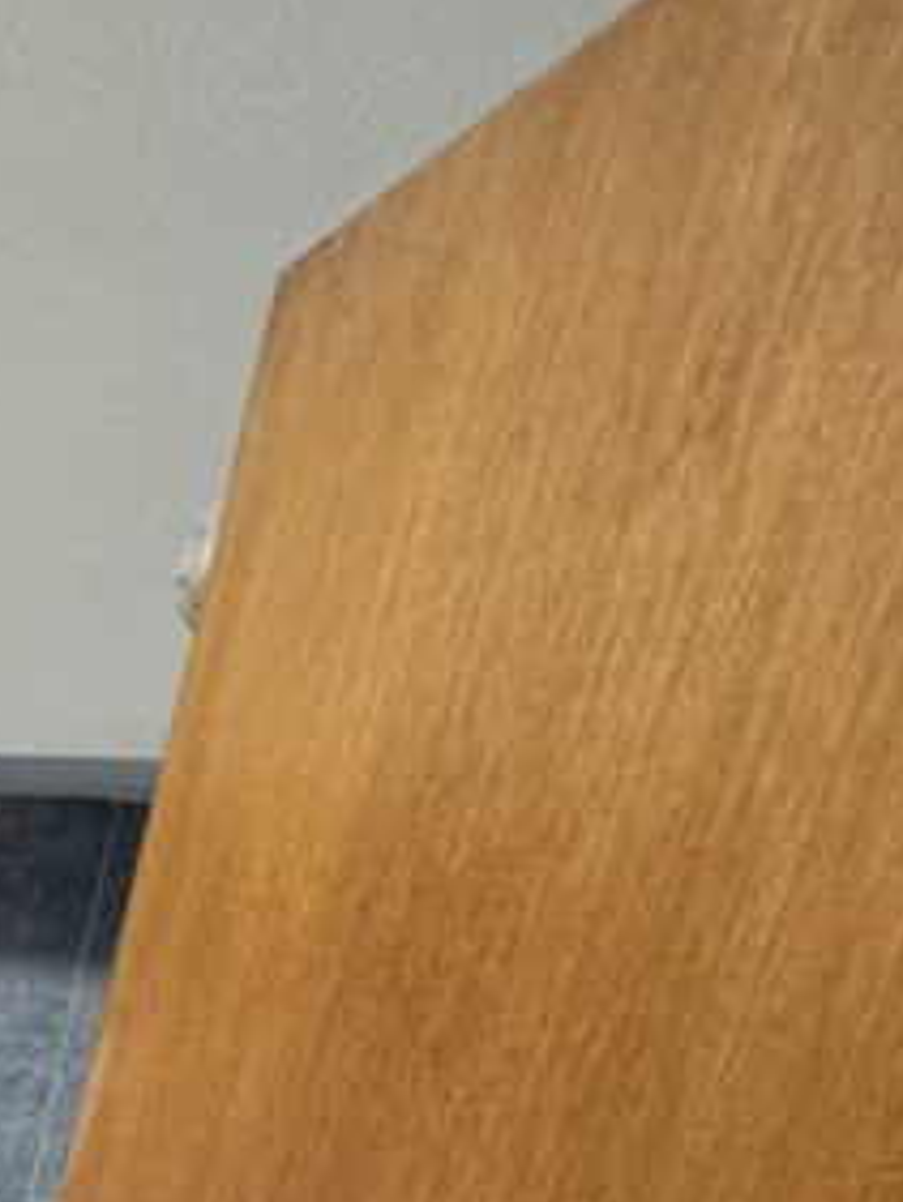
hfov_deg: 20.4
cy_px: 1493
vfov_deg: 30.8
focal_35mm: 51
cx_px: -719
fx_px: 1773
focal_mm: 2.22
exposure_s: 1/50
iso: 400
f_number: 2.2
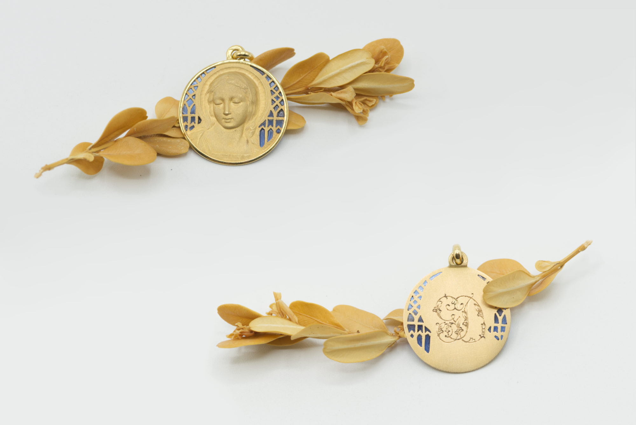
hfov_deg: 13.0
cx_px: 318
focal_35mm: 158
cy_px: 212
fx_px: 2784
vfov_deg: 8.7
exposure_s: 1/125
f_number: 10
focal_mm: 105
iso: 100
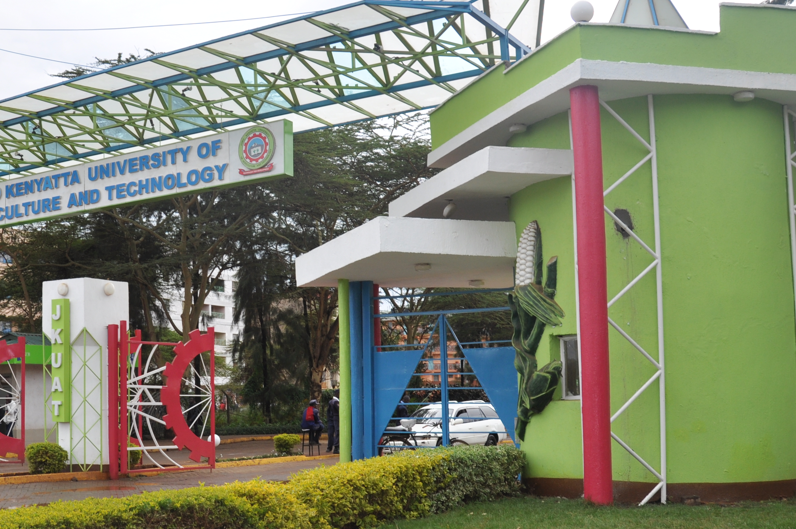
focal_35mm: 99
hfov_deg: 20.5
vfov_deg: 13.8
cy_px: 335
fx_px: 2186
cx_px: 232
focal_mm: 40
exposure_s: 1/200
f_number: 11
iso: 200
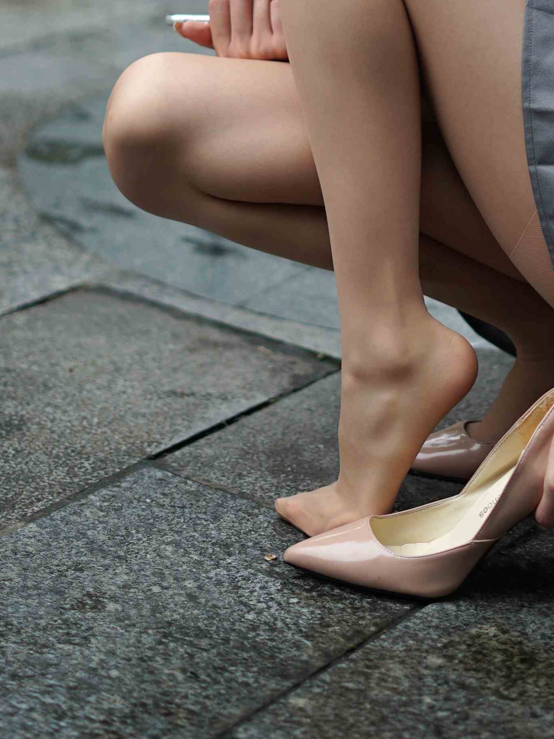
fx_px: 2368
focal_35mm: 111
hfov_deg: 13.3
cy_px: 9
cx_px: 404
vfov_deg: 17.3
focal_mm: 50
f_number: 2
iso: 125
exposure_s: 1/320
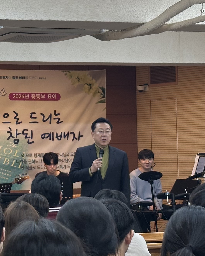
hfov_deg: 10.6
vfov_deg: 13.5
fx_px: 1084
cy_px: 100
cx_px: -38
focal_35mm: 143
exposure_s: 1/60
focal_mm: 6.86
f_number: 1.78
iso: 50
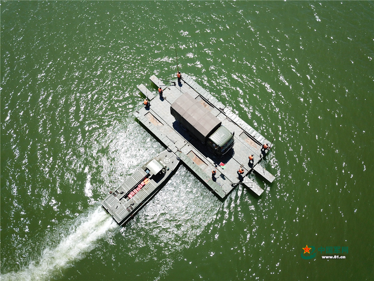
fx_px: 281
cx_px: 187
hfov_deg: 67.3
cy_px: 140
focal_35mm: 26
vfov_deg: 53.1
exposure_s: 1/1227
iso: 100
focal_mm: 4.73
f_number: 2.2
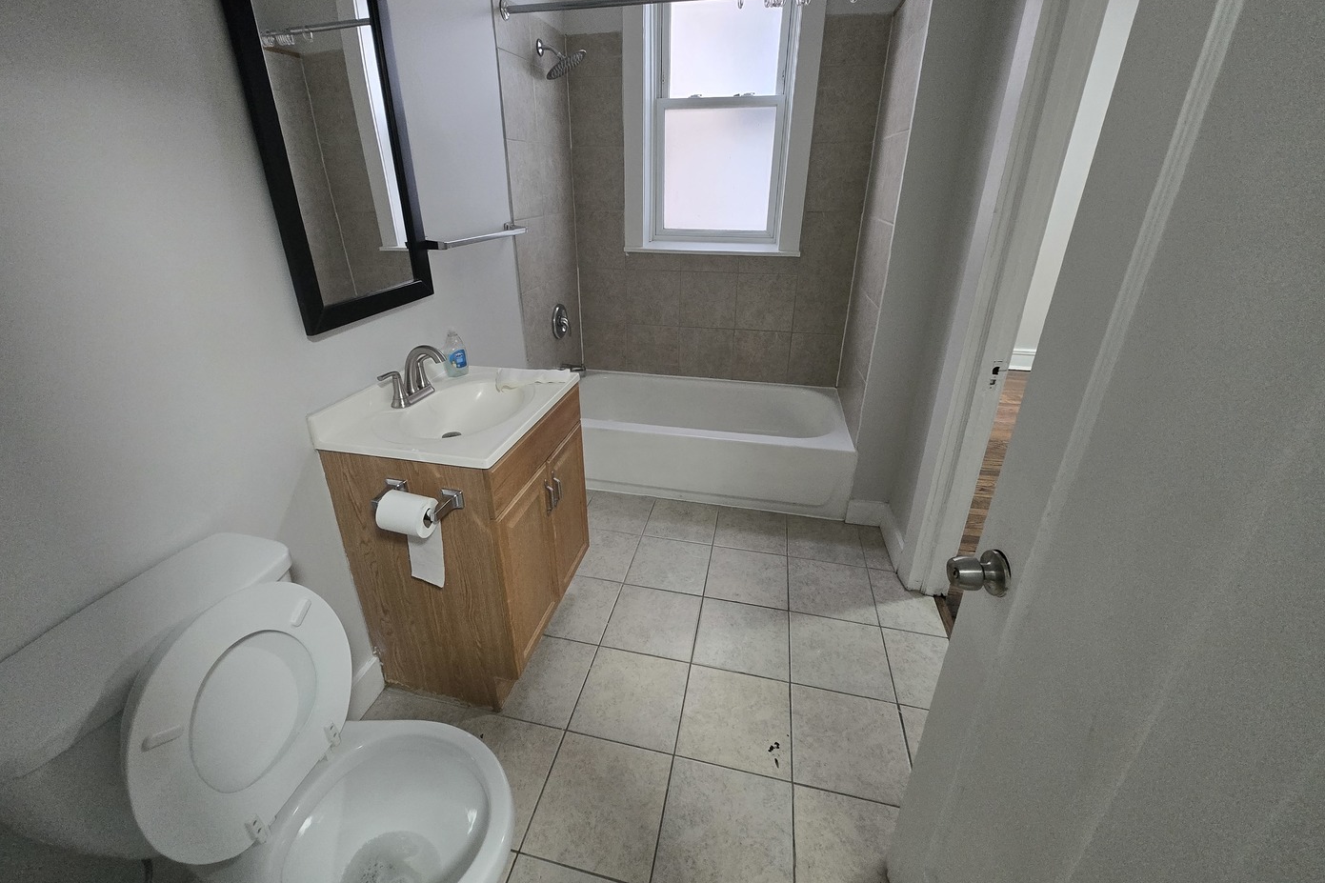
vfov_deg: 81.0
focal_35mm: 14
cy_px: 399
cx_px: 640
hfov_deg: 104.2
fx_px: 515
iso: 400
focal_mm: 1.7
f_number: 2.2
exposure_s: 1/60
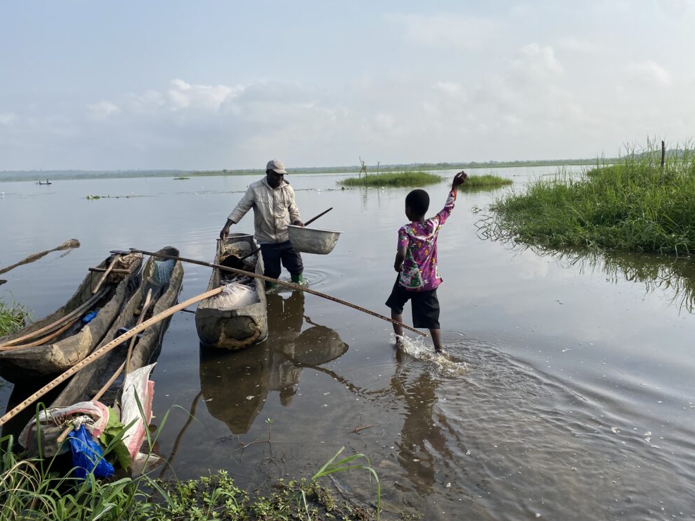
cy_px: 258
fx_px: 542
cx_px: 359
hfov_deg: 65.3
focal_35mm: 27
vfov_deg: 51.4
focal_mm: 4.25
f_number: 1.8
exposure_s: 1/3731
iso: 32
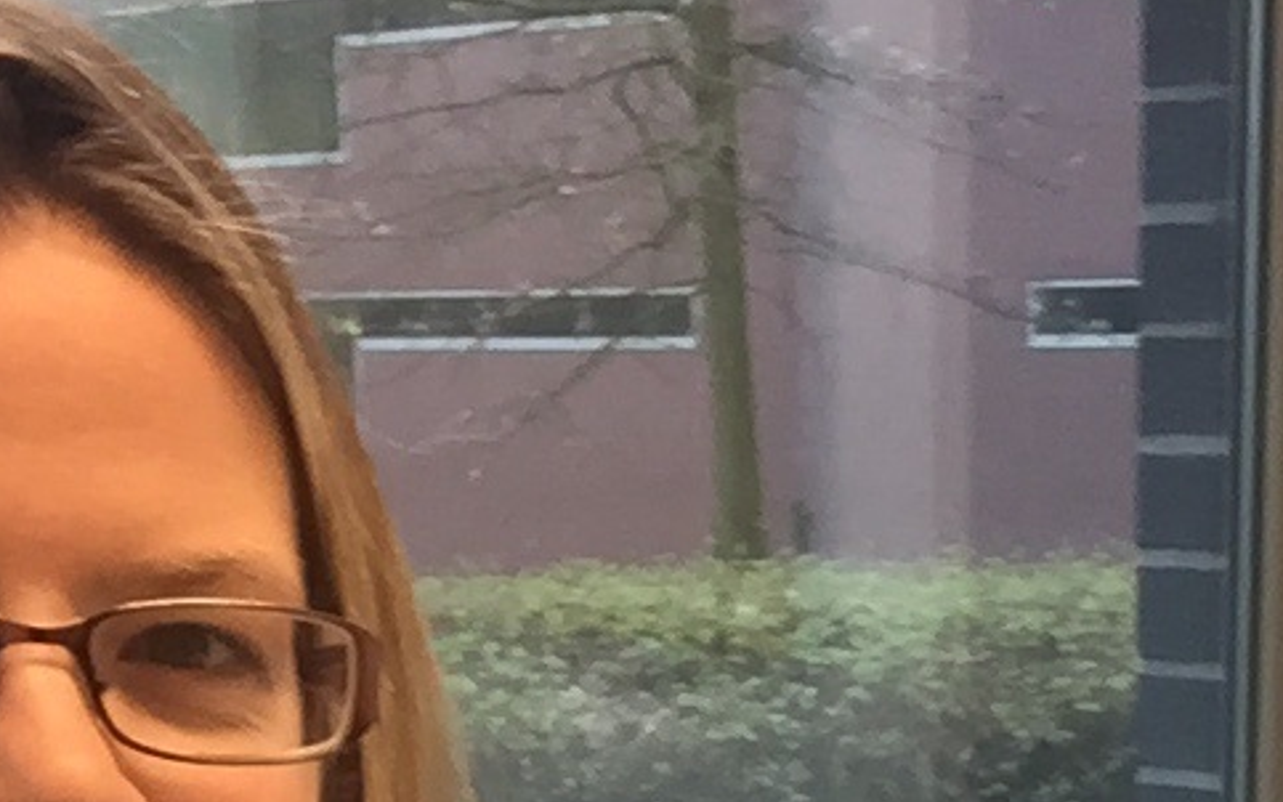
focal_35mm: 87
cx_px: 967
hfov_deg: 23.6
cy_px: 1253
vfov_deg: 14.0
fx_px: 3042
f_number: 2.2
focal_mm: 2.65
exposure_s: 1/33
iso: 100
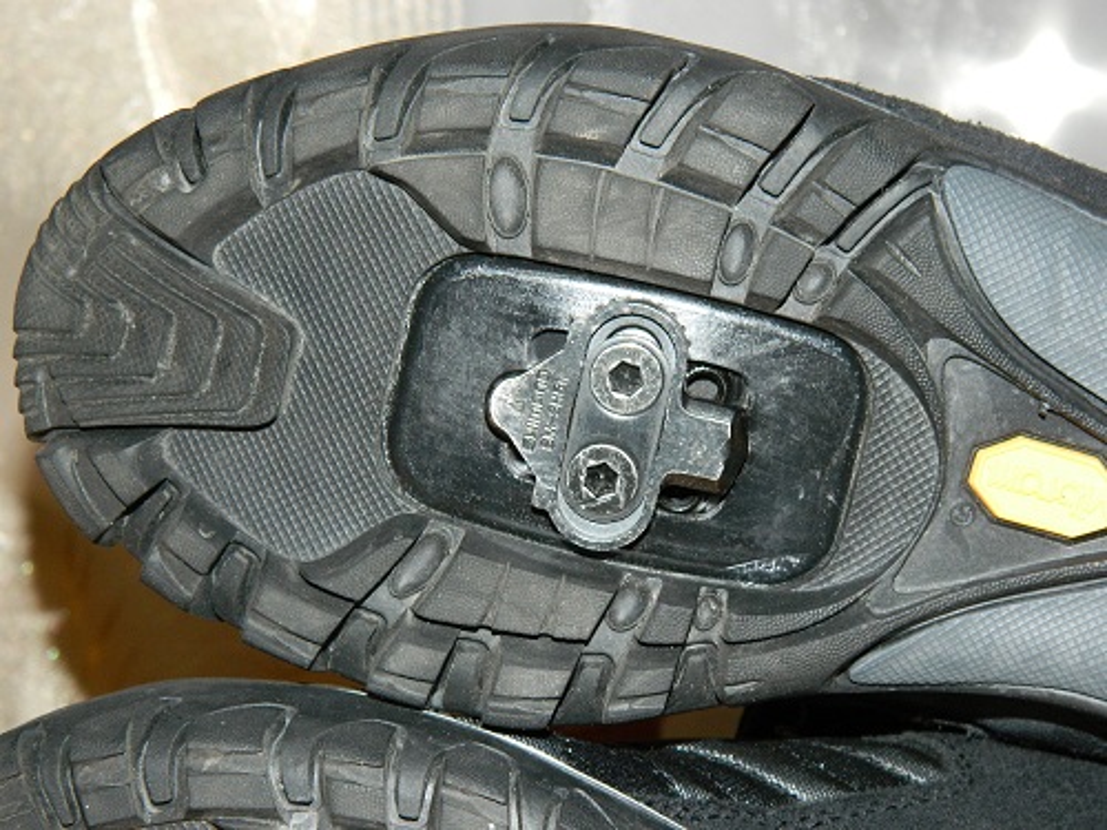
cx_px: 554
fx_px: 3294
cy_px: 415
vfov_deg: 14.4
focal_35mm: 103
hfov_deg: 19.1
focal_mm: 18.6
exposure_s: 1/30
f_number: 4.5
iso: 200
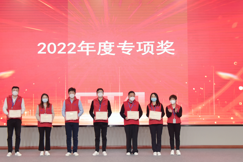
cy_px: 76
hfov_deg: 44.3
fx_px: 297
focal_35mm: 44
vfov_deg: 30.5
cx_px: 101
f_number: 4
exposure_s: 1/125
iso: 1000
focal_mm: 35
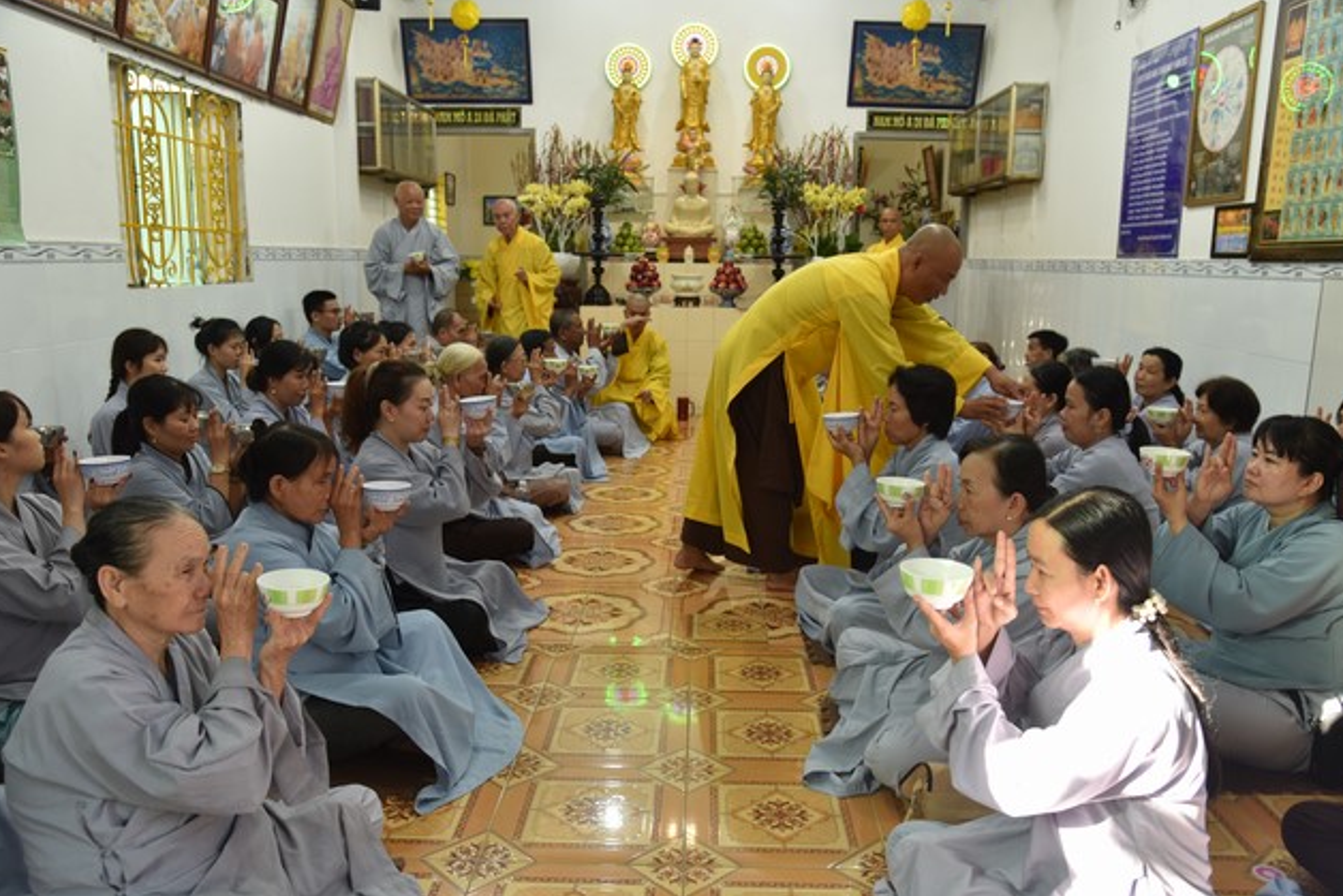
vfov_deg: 45.0
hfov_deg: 63.6
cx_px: 684
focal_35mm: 29
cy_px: 443
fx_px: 1082
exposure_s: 1/80
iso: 400
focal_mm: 28
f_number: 4.5
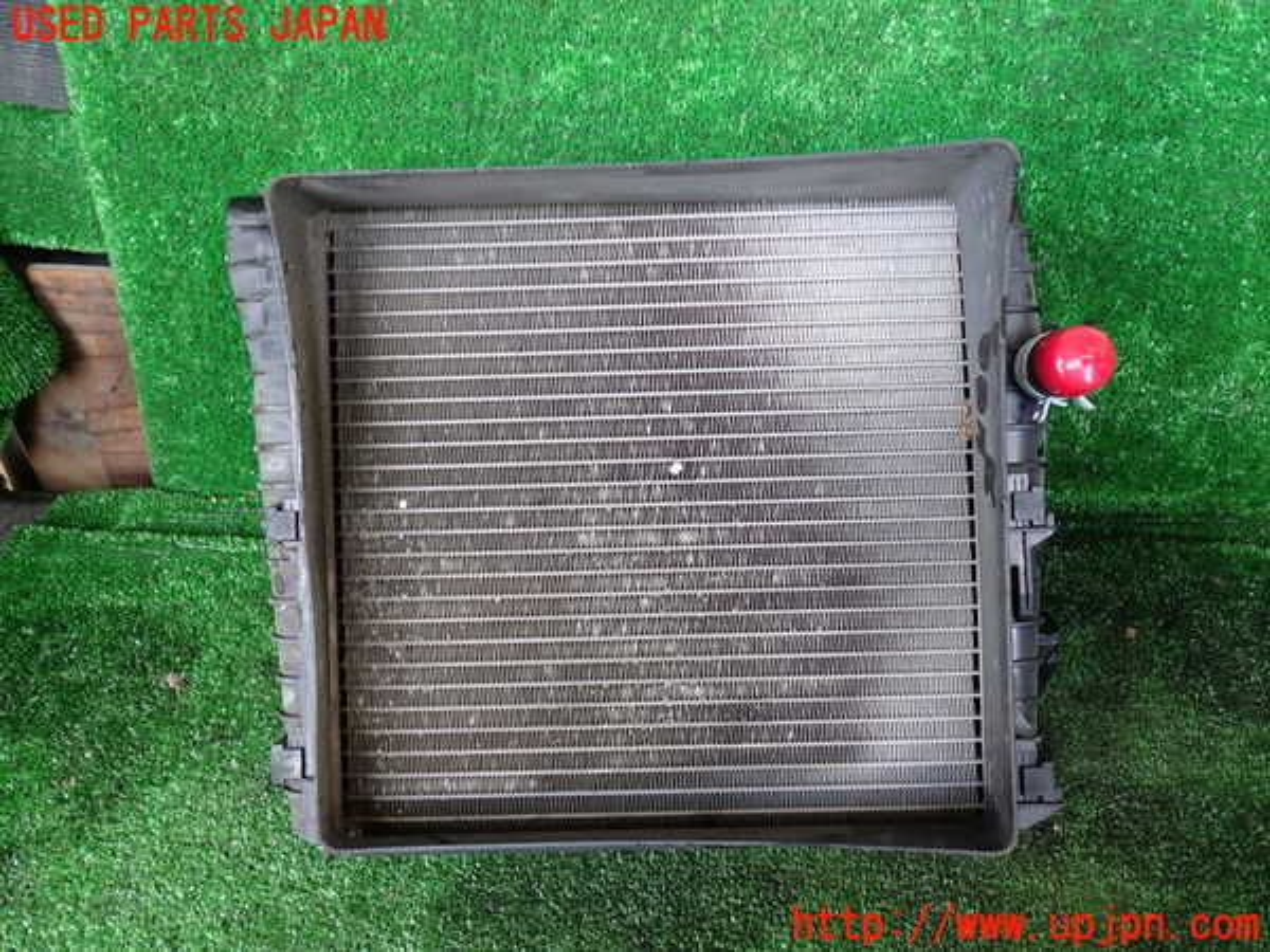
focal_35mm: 30
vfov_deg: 46.8
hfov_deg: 60.0
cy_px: 476
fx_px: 1101
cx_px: 635
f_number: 2.3
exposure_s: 1/40
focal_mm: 5.4
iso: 200
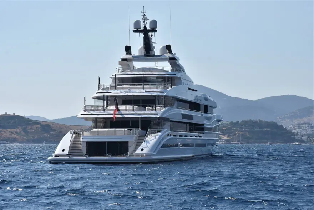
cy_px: 105
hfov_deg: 18.2
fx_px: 982
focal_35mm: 112
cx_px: 157
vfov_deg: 12.2
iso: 640
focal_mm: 75
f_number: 13
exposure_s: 1/2500
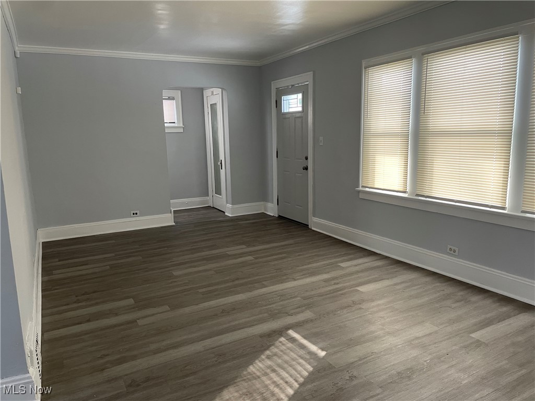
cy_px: 200
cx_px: 268
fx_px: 402
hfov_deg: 67.3
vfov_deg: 53.1
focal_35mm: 26
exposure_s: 1/66
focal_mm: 4.2
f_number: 1.6
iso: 125
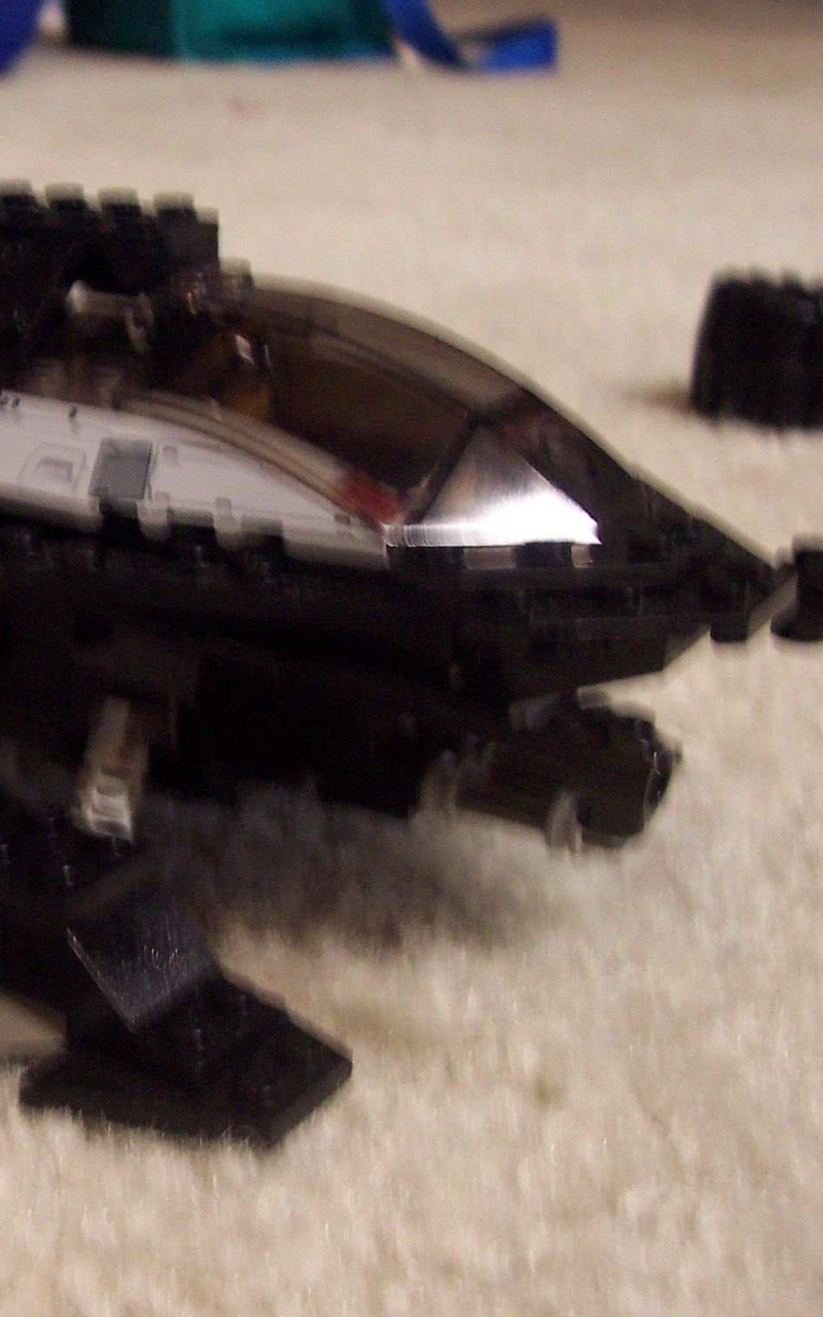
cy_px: 653
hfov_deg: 23.3
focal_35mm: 53
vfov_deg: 38.2
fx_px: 1902
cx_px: -30
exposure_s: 1/8
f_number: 2.8
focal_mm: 5.6
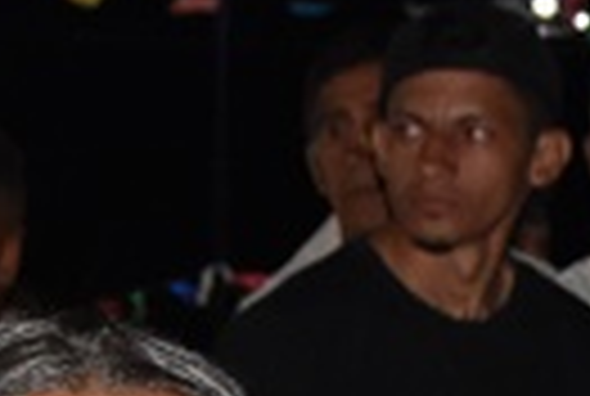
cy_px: 1361
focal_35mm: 343
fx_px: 5634
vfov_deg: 3.9
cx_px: 45
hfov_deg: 6.0
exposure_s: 1/100
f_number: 6.3
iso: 1600
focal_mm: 30
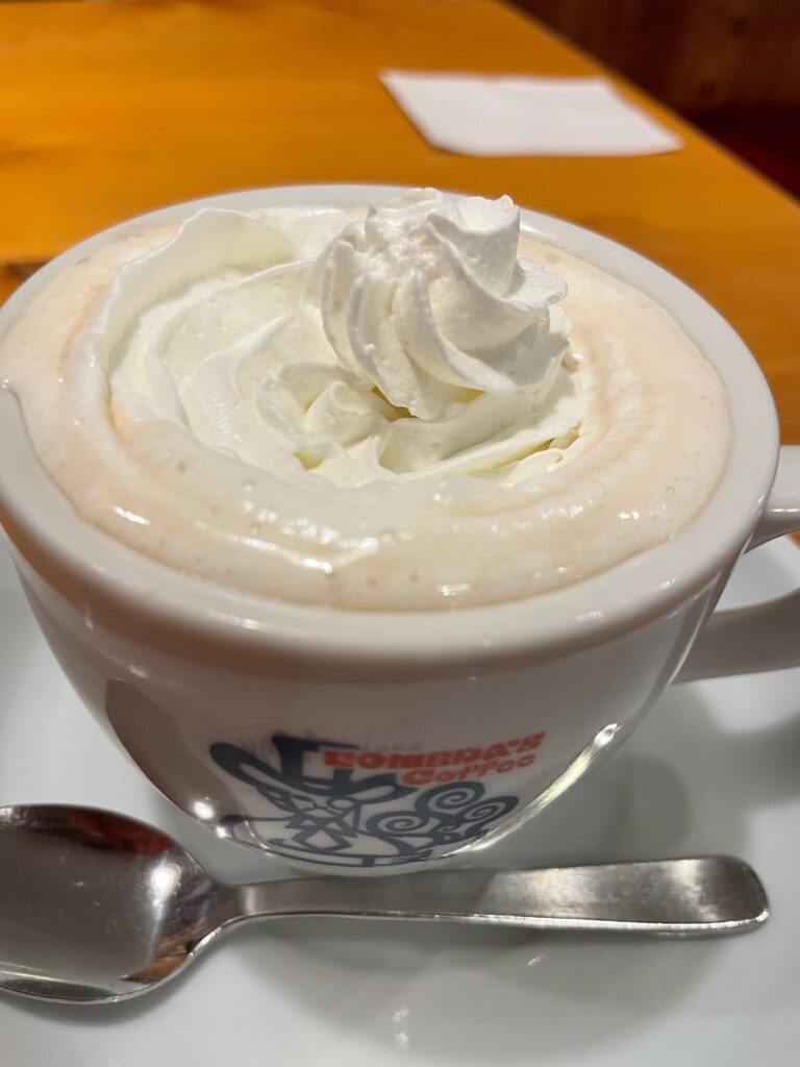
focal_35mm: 26
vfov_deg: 67.3
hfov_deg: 53.1
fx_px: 801
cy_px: 534
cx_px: 400
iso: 64
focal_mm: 4.2
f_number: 1.6
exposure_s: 1/50
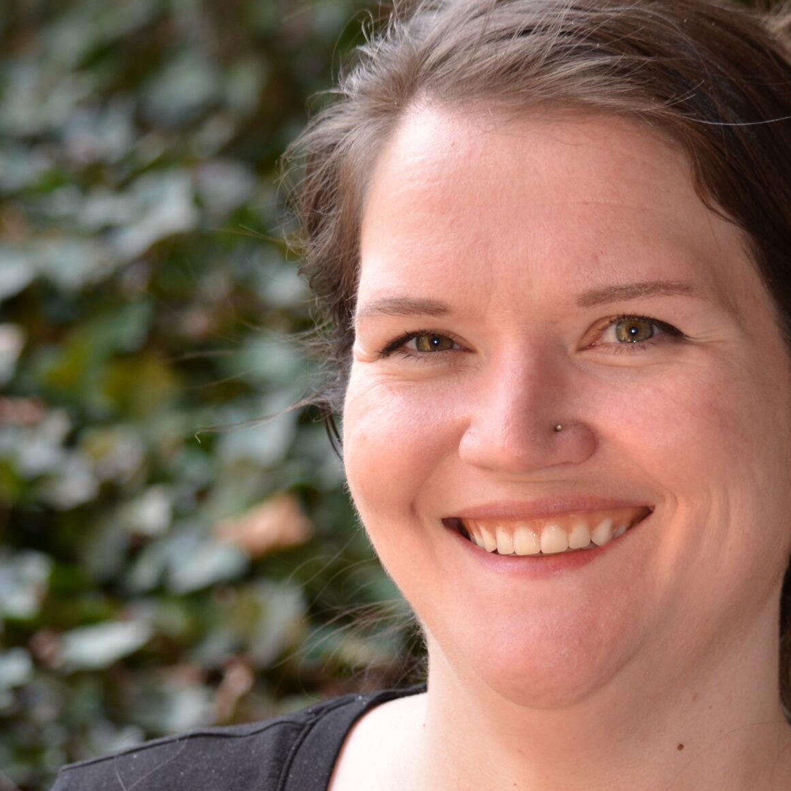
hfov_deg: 11.3
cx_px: 501
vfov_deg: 11.3
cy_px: 692
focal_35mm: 154
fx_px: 3980
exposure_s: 1/200
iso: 200
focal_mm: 55
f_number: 4.5
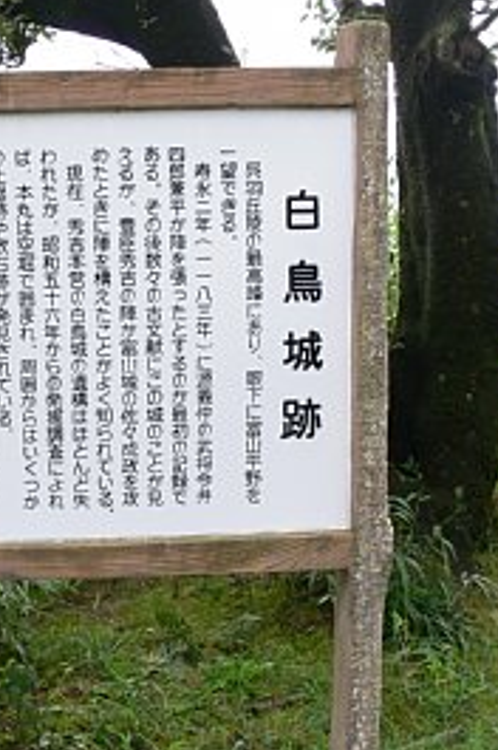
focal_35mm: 55
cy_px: 342
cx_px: 23
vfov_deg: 36.3
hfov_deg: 23.7
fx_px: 1144
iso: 80
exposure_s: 1/100
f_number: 4
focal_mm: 7.4
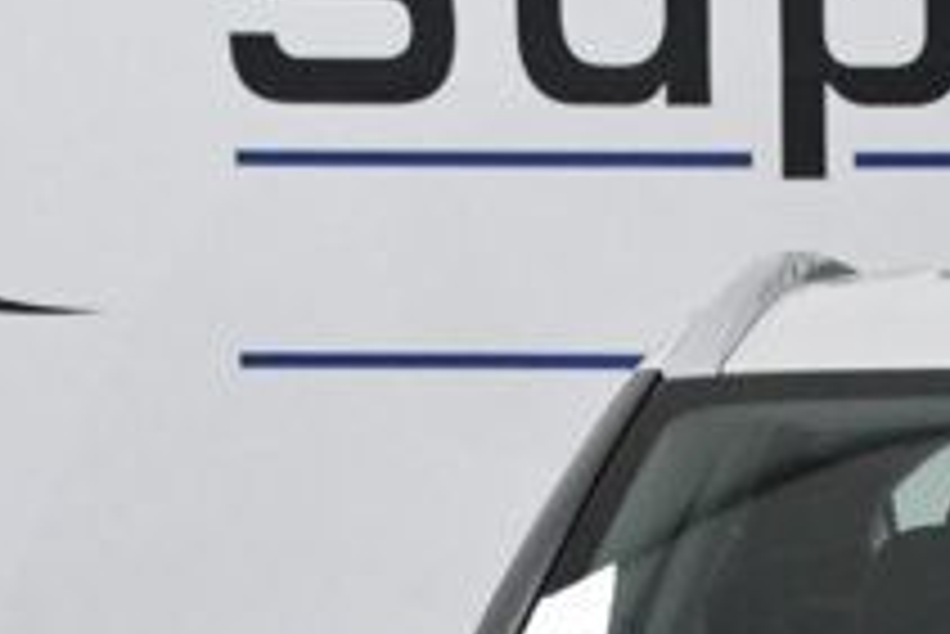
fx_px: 4991
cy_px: 1281
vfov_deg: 7.0
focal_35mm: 189
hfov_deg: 10.6
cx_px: 1288
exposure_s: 1/400
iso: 2500
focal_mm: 26
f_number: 10
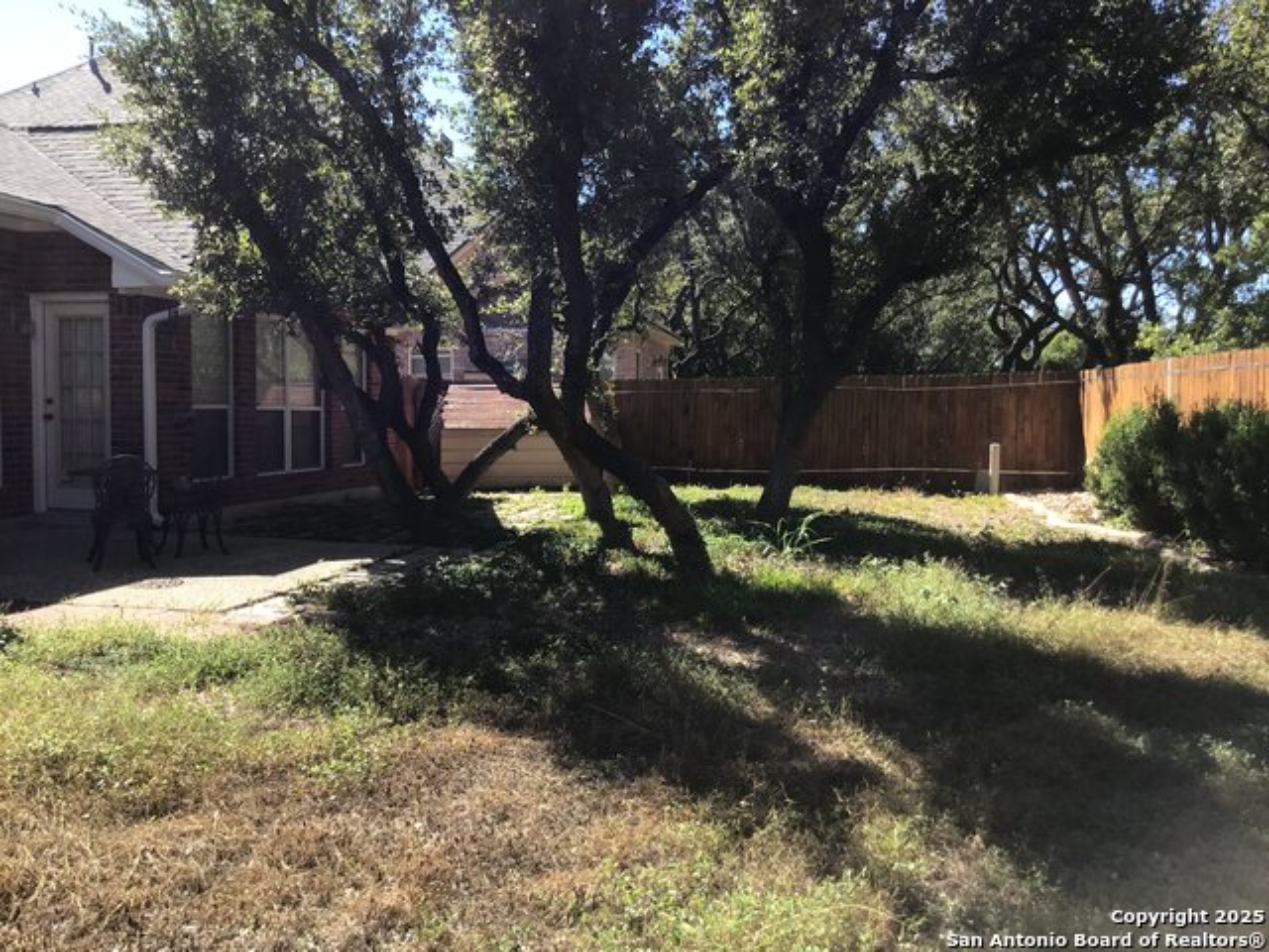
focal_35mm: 31
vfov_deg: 45.4
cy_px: 476
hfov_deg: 58.4
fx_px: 1136
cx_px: 634
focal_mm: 3.3
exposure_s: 1/433
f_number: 2.4
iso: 25
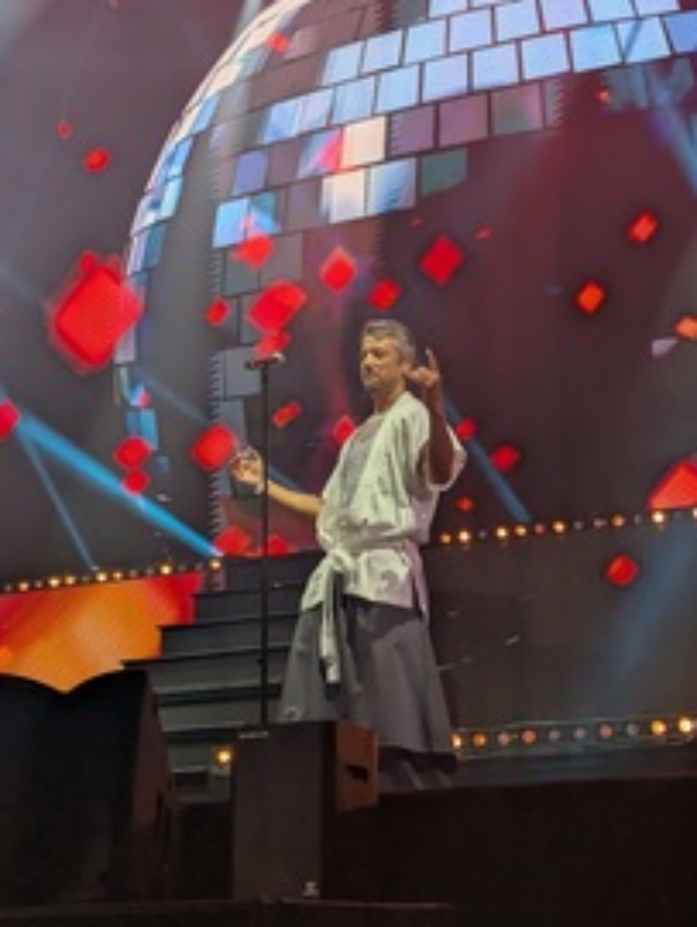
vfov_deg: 27.3
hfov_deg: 20.7
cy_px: 378
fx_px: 1903
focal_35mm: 71
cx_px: 465
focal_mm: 6.81
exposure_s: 1/313
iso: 76
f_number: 1.85
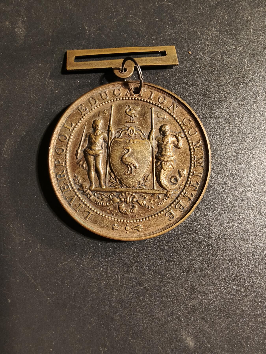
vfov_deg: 73.9
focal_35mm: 23
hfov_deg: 58.9
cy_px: 177
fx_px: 236
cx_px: 133
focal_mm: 2.32
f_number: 2
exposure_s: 1/100
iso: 250
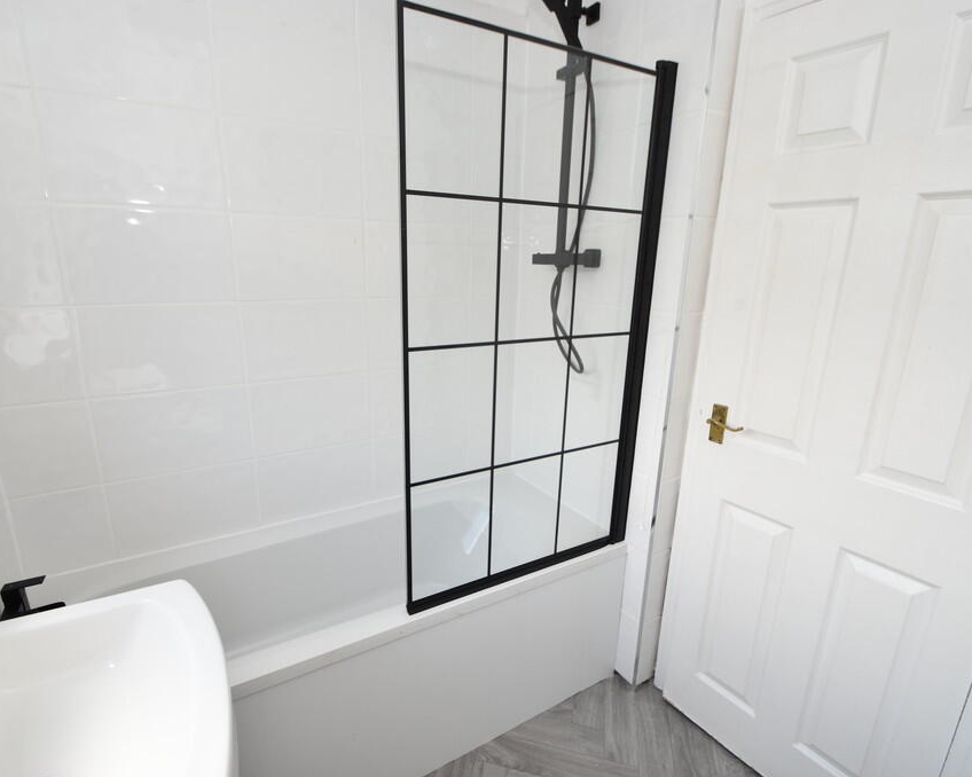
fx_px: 489
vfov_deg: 77.0
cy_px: 390
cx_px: 479
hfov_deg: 89.6
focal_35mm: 17
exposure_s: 1/125
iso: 250
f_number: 5.6
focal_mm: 10
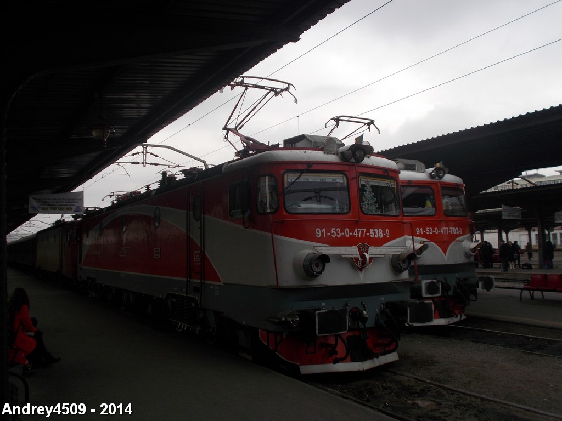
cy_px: 210
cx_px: 281
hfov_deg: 54.0
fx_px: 552
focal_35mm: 34
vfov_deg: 41.8
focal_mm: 6
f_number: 3.6
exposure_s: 1/320
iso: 80
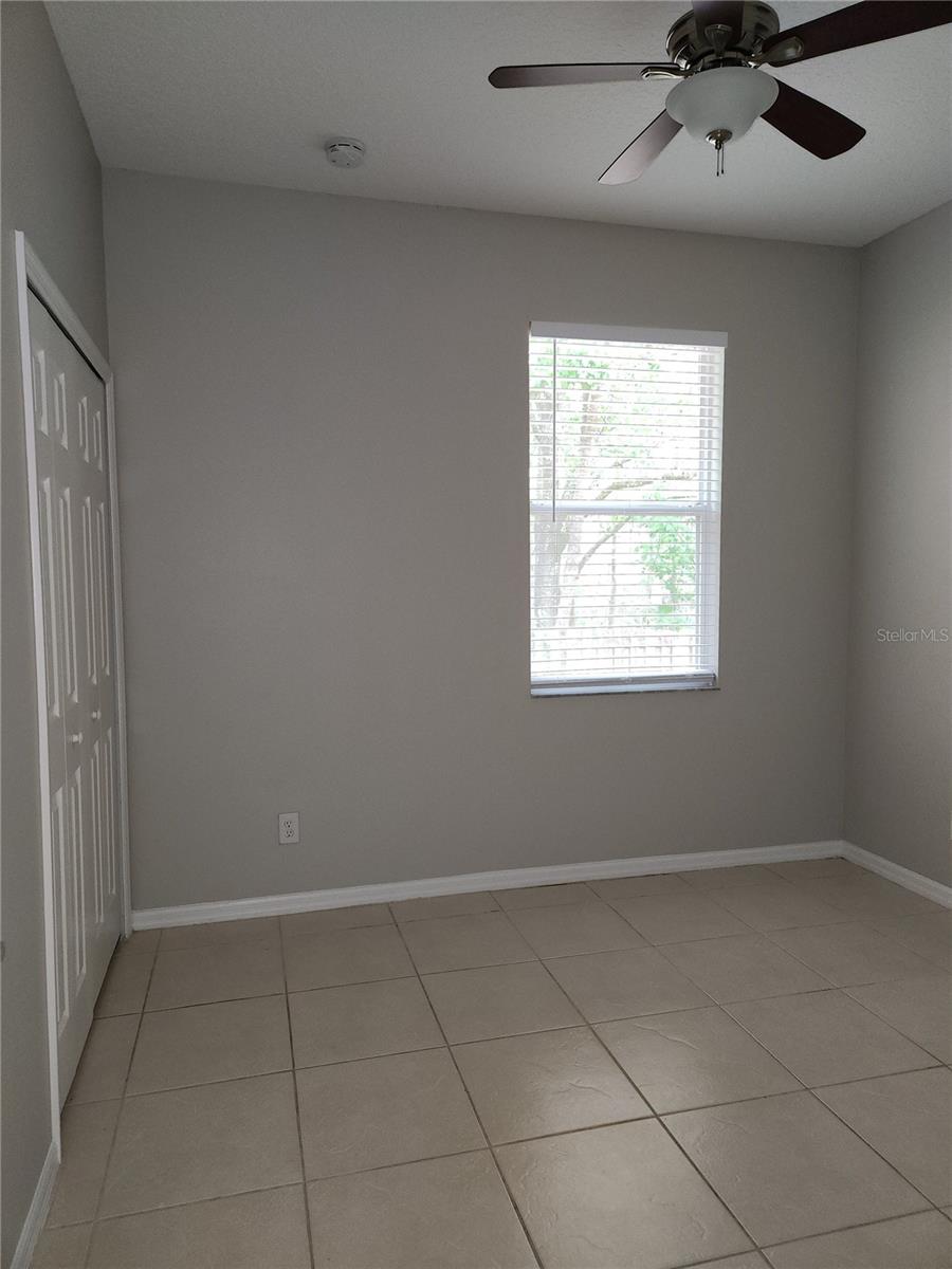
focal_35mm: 23
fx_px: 843
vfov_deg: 73.9
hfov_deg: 58.9
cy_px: 634
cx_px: 476
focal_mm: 5.4
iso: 100
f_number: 1.8
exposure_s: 1/30
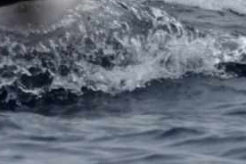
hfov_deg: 2.6
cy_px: -61
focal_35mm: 783
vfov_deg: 1.8
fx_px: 5350
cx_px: 48
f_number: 5.6
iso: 720
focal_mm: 270
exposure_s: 1/8000
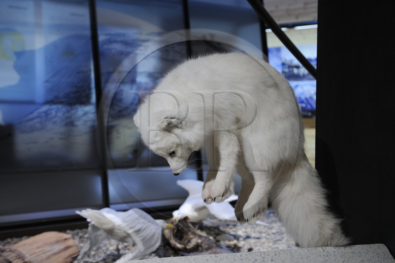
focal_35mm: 44
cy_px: 132
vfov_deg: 30.5
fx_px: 483
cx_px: 198
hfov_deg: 44.5
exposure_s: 1/25
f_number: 4.5
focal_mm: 44
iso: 1600
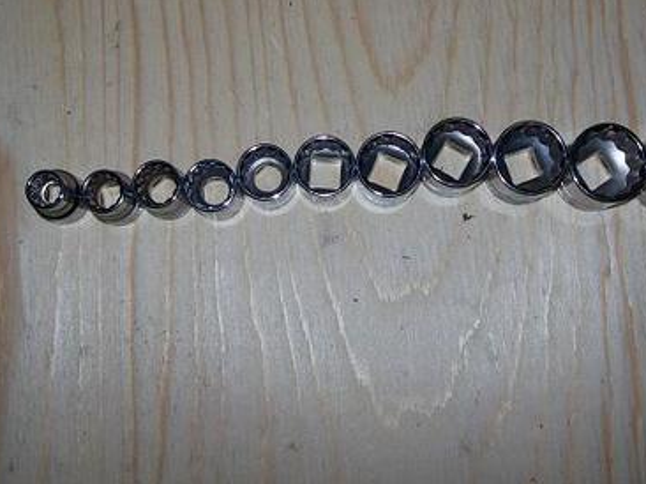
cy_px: 132
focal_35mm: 63
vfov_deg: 23.1
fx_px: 1175
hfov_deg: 30.7
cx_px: 374
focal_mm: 6
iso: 80
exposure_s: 1/64
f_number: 2.7
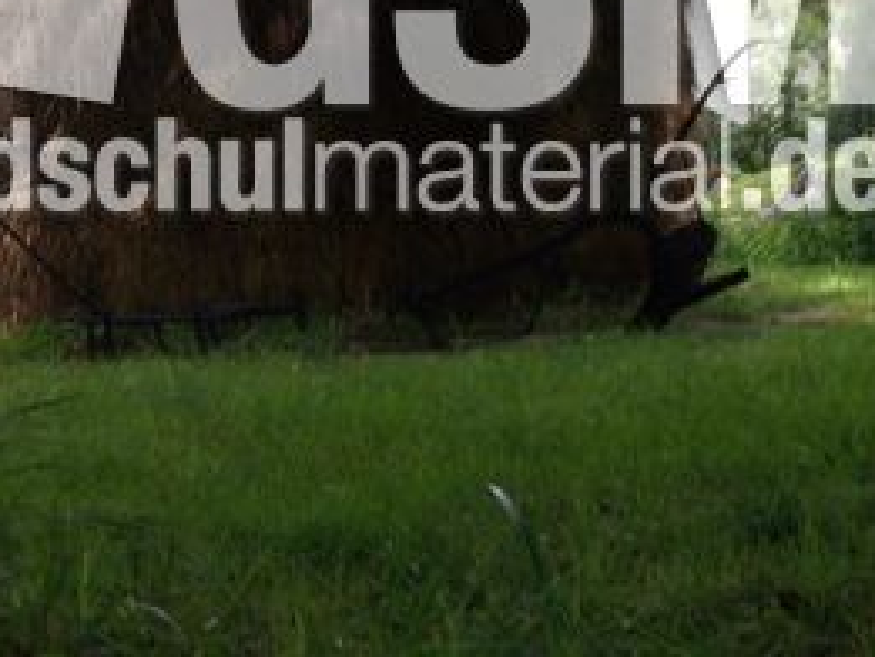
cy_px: 17
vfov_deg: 14.0
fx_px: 2630
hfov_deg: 18.8
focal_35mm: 104
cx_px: 315
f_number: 6
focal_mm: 8.9
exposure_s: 1/69.4
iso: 64
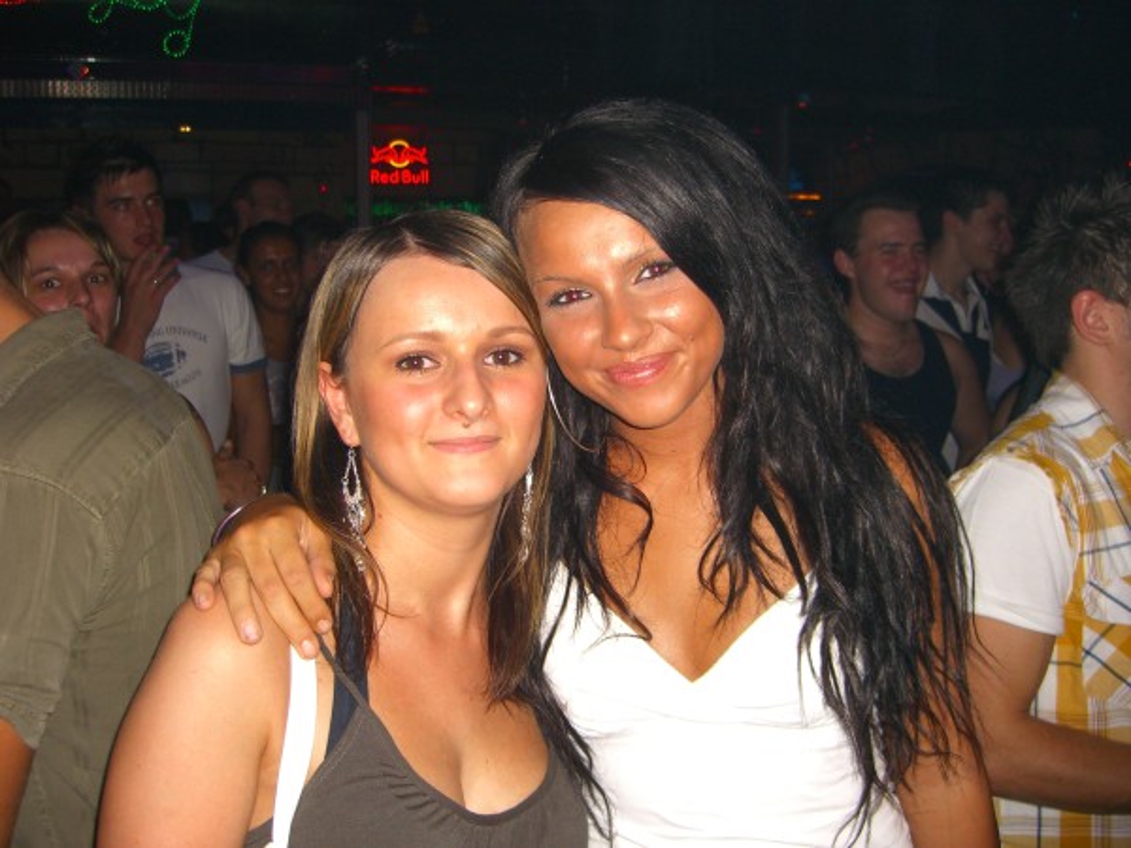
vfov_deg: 37.7
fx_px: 1242
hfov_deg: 49.0
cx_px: 566
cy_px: 424
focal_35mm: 38
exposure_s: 1/60
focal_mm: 7.9
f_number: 2.8
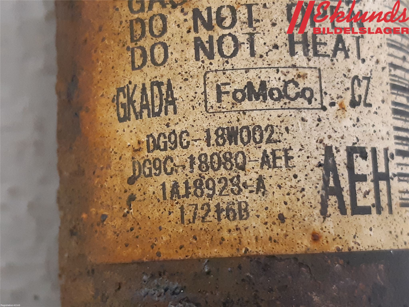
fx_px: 307
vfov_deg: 53.1
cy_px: 154
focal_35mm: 26
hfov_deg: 67.3
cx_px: 204
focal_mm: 3.93
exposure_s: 1/25
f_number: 1.7
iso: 320
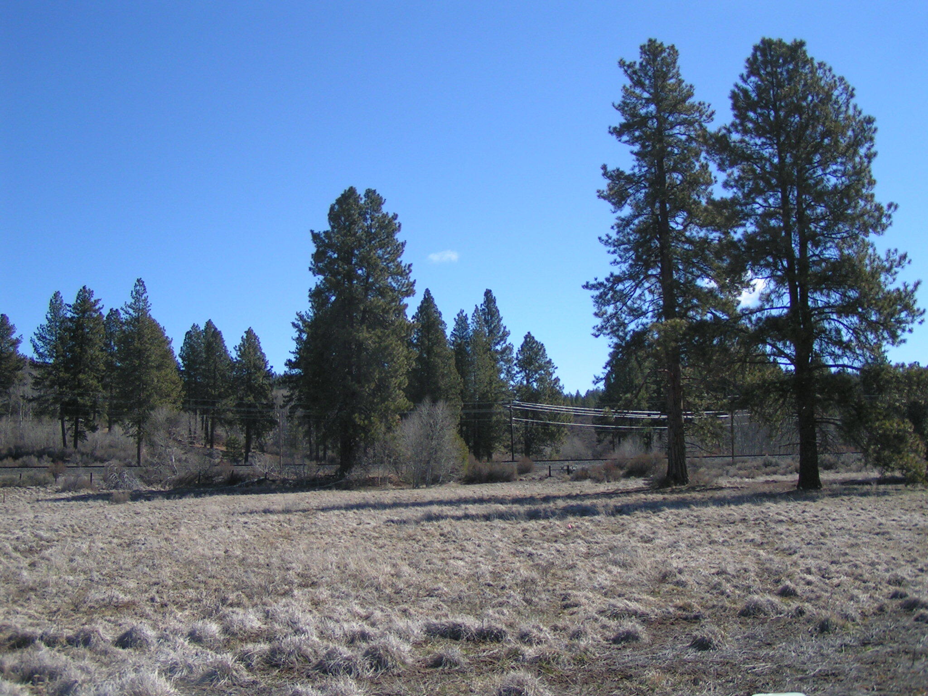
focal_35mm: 38
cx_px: 464
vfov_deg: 37.7
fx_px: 1019
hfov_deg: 49.0
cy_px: 348
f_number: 2.8
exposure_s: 1/800
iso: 50
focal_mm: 5.8
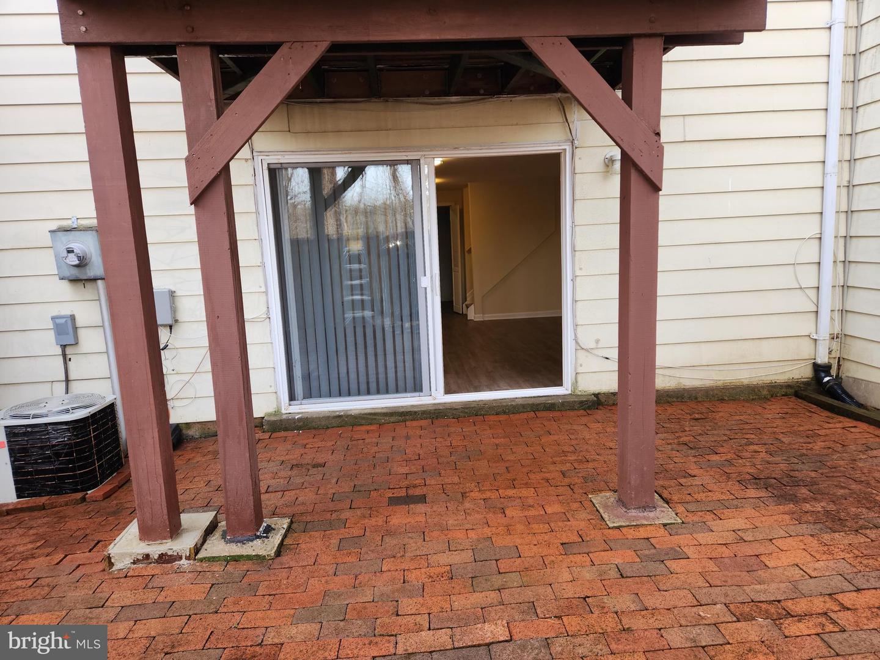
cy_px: 330
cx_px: 440
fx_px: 585
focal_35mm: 23
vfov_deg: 58.9
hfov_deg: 73.9
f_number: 1.8
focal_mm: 5.4
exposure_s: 1/60
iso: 20
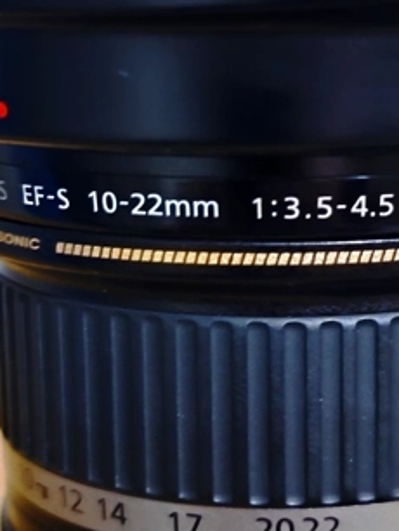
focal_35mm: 81
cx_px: 239
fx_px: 1243
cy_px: 206
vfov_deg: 24.1
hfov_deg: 18.2
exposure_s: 1/14.3
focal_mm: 6.18
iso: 5000
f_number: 1.65
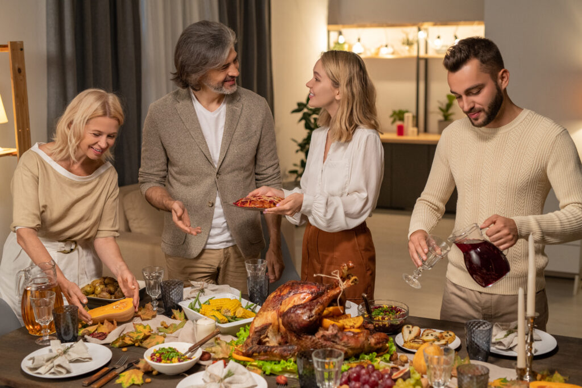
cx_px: 291
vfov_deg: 27.0
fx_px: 808
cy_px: 194
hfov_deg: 39.6
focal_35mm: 50
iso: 800
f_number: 3.2
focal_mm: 50
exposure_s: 1/160
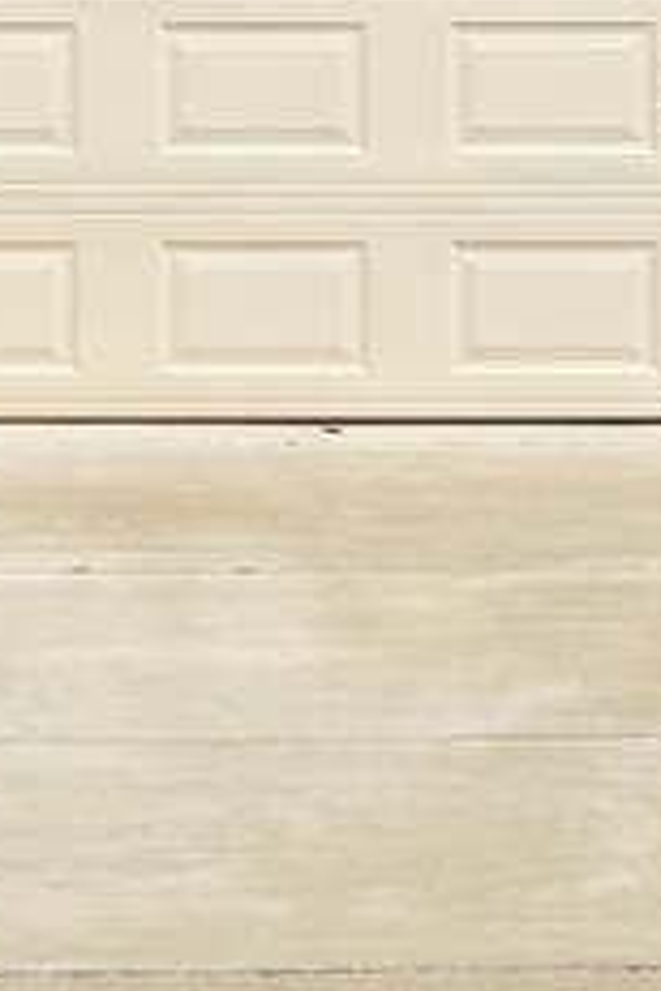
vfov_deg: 6.9
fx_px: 7968
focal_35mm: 289
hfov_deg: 4.7
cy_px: -824
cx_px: 142
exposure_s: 1/400
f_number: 10
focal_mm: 29
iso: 200
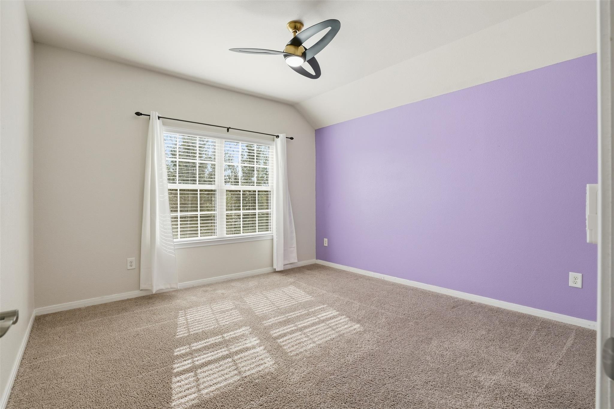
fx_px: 273
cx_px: 307
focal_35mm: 16
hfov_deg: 96.7
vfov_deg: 73.7
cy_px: 204
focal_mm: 16
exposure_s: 1/200
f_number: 8
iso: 200
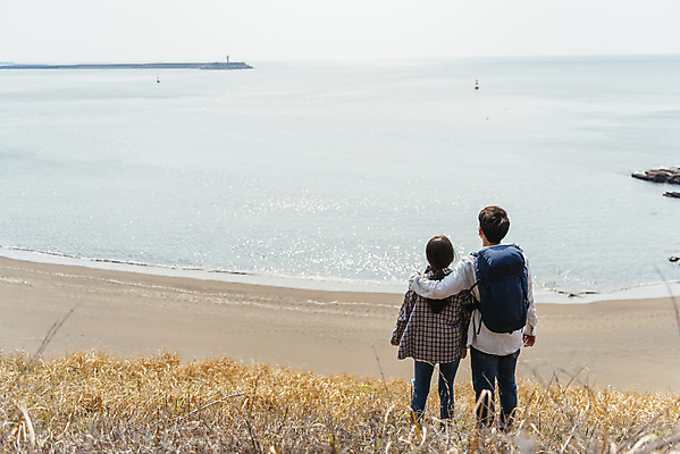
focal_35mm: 32
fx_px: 605
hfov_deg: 58.7
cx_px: 340
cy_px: 227
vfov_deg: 41.2
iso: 100
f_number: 2.8
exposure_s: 1/3200
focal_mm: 32
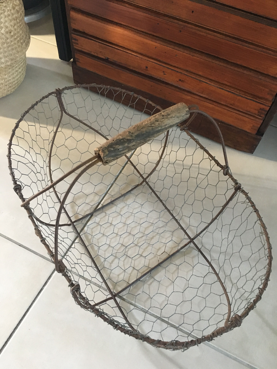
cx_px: 138
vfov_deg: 61.7
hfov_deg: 48.2
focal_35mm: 29
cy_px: 184
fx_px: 309
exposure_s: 1/25
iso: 200
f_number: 2.2
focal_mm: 4.15
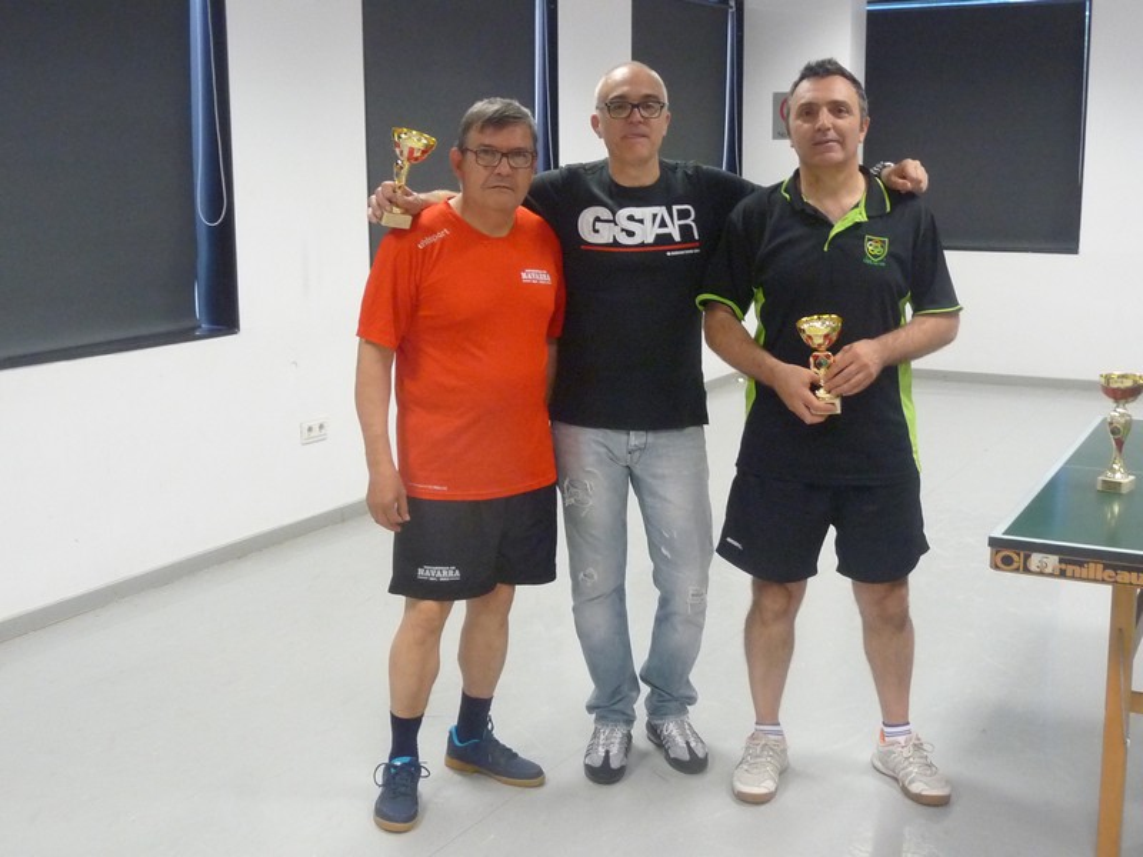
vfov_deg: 29.7
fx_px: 1618
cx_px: 572
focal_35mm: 49
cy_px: 428
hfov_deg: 38.9
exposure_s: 1/15
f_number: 3.7
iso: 400
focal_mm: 6
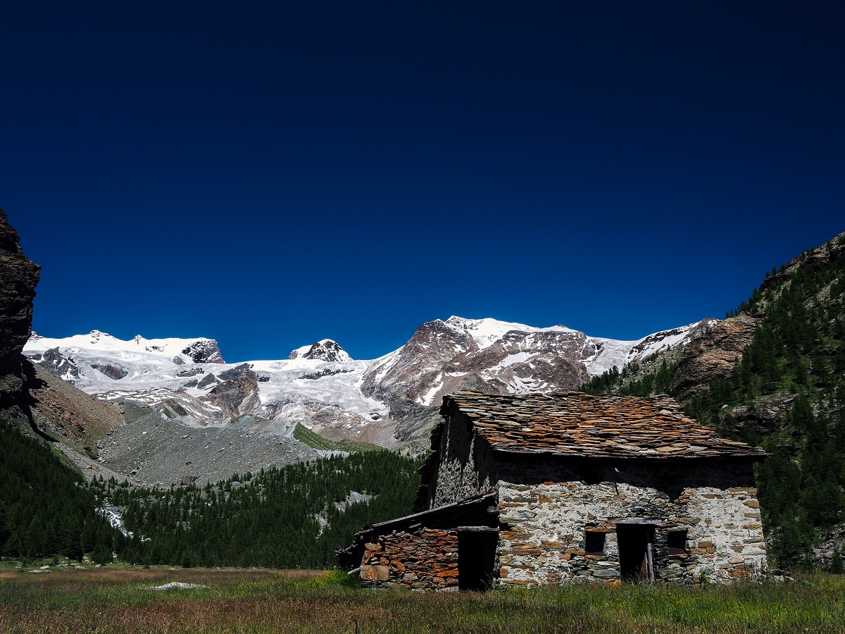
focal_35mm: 34
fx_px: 830
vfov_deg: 41.8
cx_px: 422
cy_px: 317
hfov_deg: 54.0
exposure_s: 1/125
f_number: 8
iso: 200
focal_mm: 17
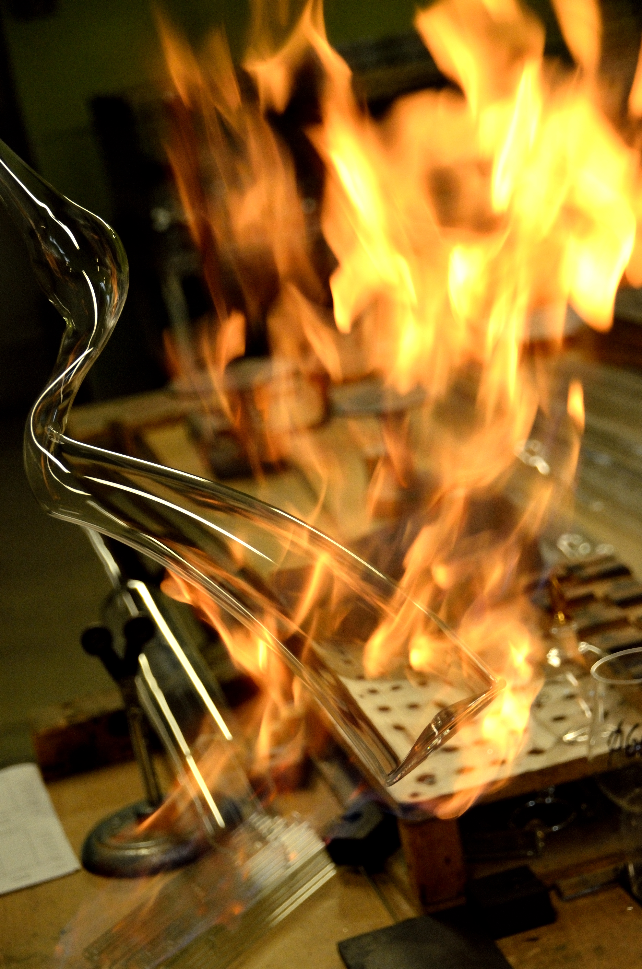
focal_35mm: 90
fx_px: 2418
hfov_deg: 15.1
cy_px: 484
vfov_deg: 22.7
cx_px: 321
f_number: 5.3
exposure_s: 1/125
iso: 1000
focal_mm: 60
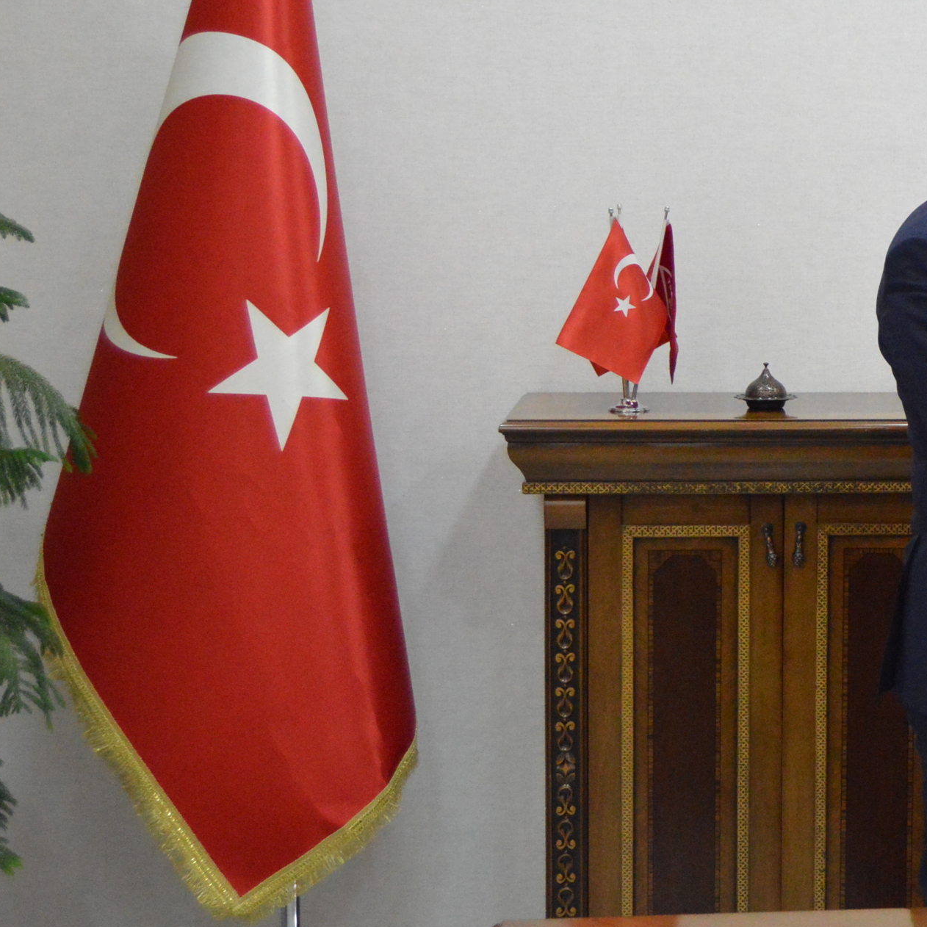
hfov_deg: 19.3
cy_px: 289
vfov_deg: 20.3
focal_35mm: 85
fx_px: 2575
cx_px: 1095
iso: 3200
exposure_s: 1/250
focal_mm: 28
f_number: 4
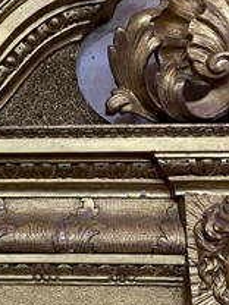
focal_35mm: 48
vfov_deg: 39.7
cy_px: 158
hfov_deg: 28.8
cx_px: 13
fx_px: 423
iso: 80
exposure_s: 1/50
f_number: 1.6
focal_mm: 5.1
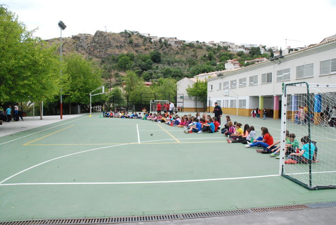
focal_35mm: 27
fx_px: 252
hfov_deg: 67.3
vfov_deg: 48.0
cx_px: 168
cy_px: 112
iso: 1600
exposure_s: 1/200
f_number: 22
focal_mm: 18
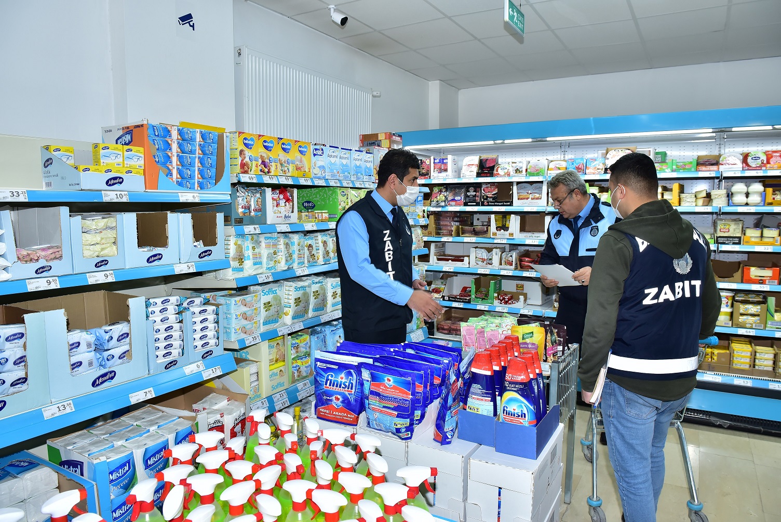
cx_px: 390
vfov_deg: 53.2
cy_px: 261
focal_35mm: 24
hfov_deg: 73.7
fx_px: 521
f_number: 6.3
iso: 640
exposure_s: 1/100
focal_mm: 24
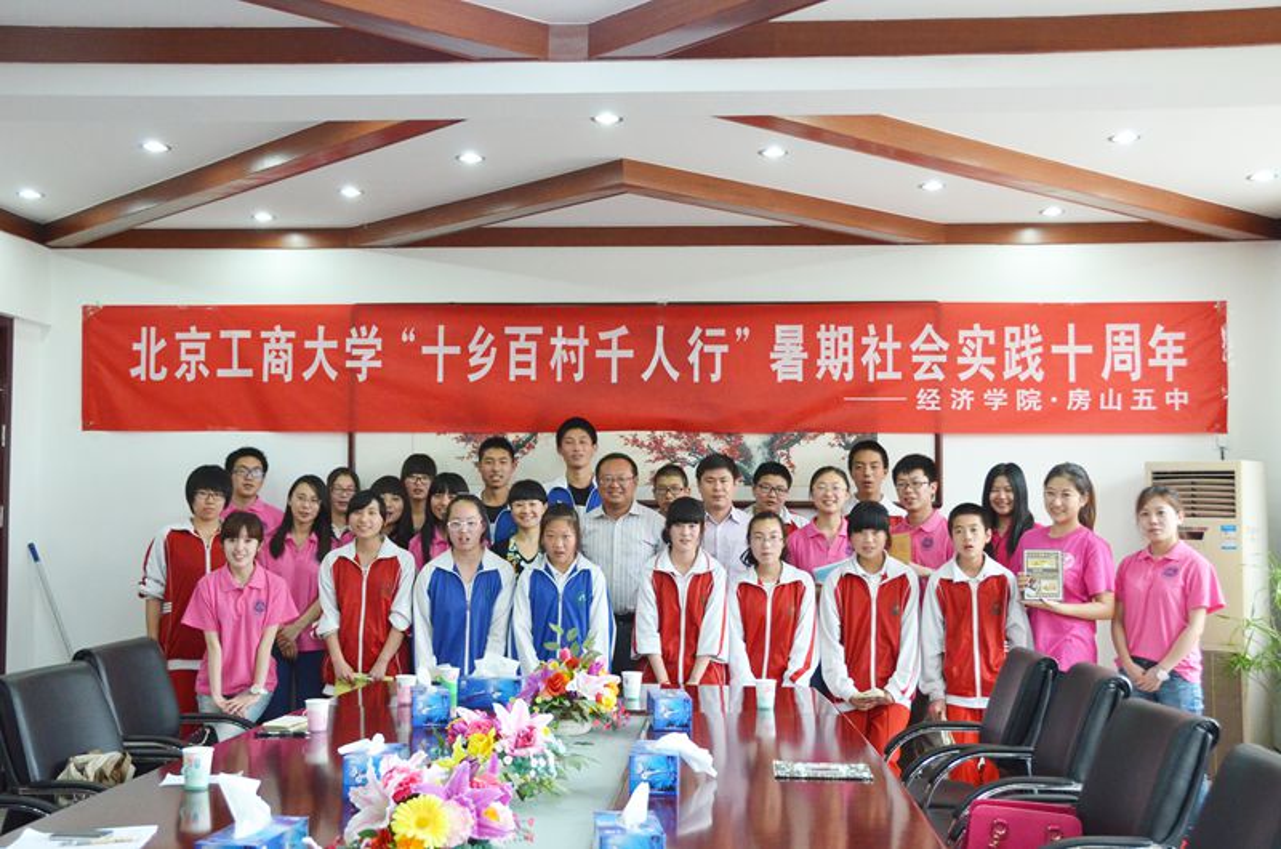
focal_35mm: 40
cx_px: 640
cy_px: 424
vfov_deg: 32.9
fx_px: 1438
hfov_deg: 48.0
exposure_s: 1/100
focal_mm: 27
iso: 2000
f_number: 5
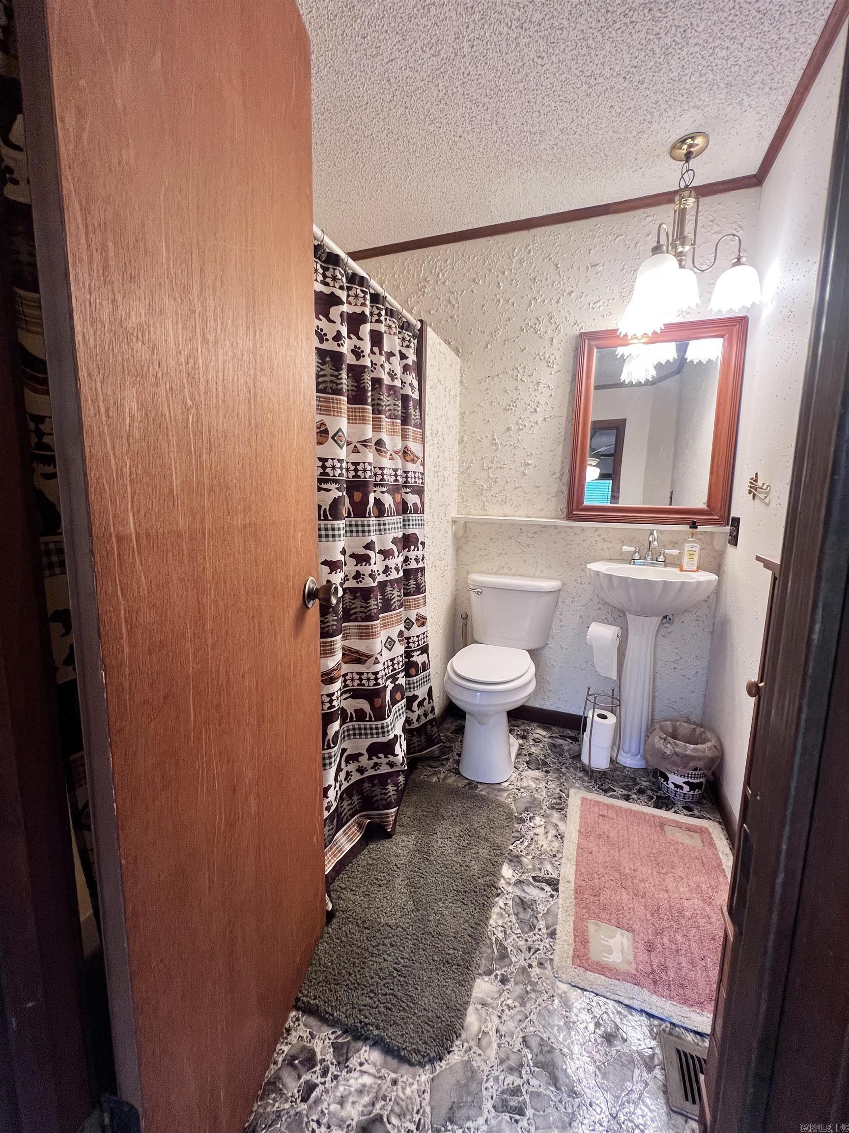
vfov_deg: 106.2
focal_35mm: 13
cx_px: 424
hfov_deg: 89.9
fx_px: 425
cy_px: 566
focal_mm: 1.57
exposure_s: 1/120
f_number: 1.8
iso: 250
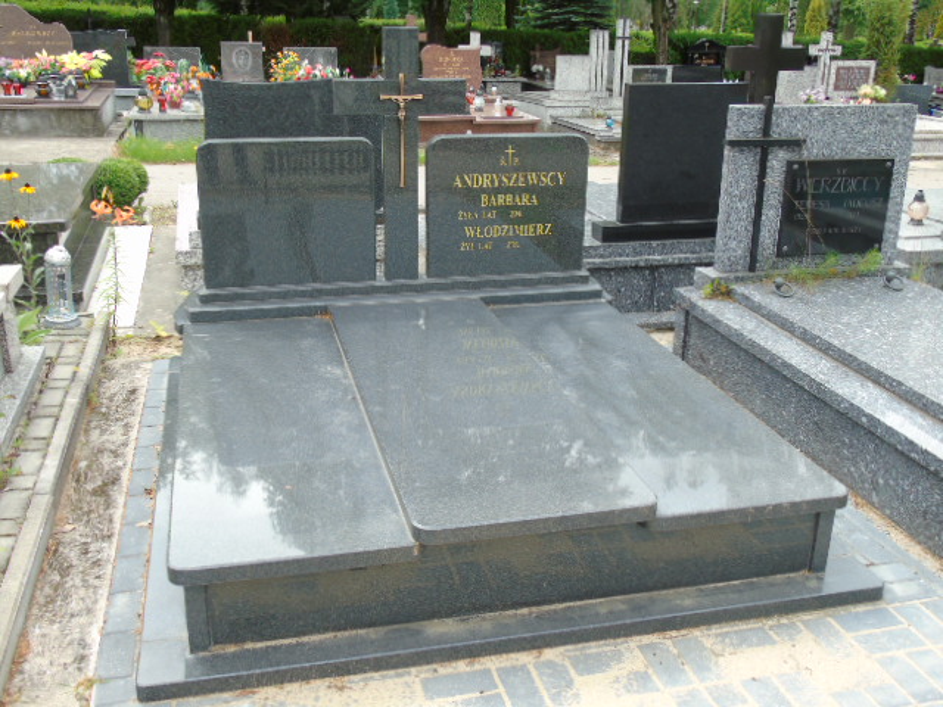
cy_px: 354
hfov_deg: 54.0
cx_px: 472
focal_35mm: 34
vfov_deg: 41.8
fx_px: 926
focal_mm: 6.1
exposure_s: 1/160
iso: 80
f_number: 3.8
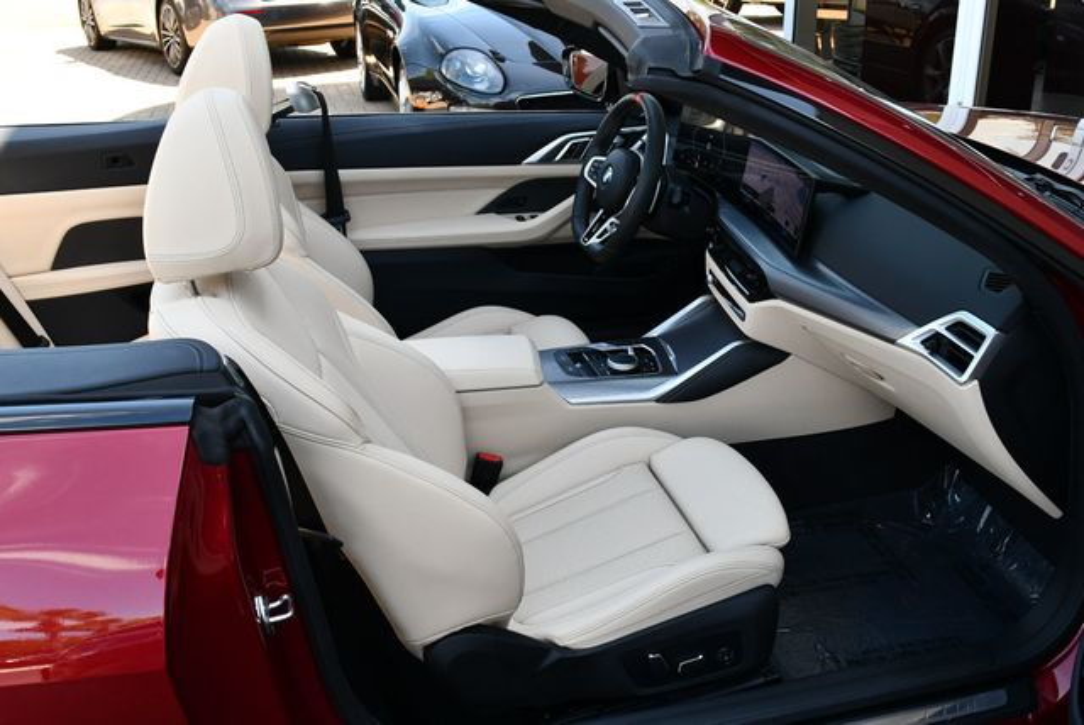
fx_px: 1085
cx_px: 542
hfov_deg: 53.1
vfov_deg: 36.9
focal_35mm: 36
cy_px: 362
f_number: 5.6
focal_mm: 18
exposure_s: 1/250
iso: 320
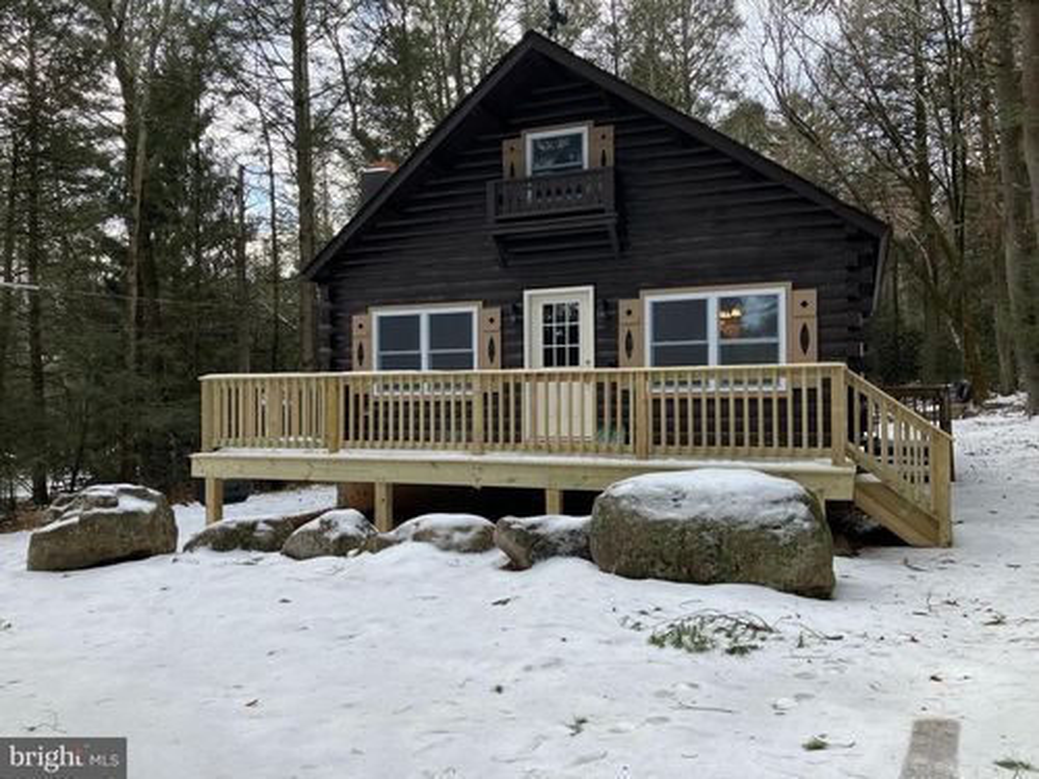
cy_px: 390
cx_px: 520
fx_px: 840
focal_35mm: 28
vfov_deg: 49.7
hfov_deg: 63.4
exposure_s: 1/354
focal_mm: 3.99
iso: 32
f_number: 1.8
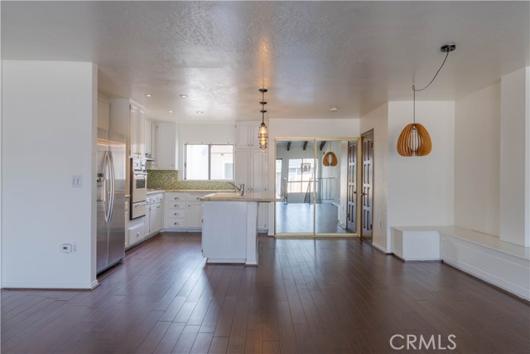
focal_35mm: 22
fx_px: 324
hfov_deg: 78.6
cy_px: 177
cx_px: 265
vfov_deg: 57.3
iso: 200
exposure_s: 1/20
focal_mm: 22
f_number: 11
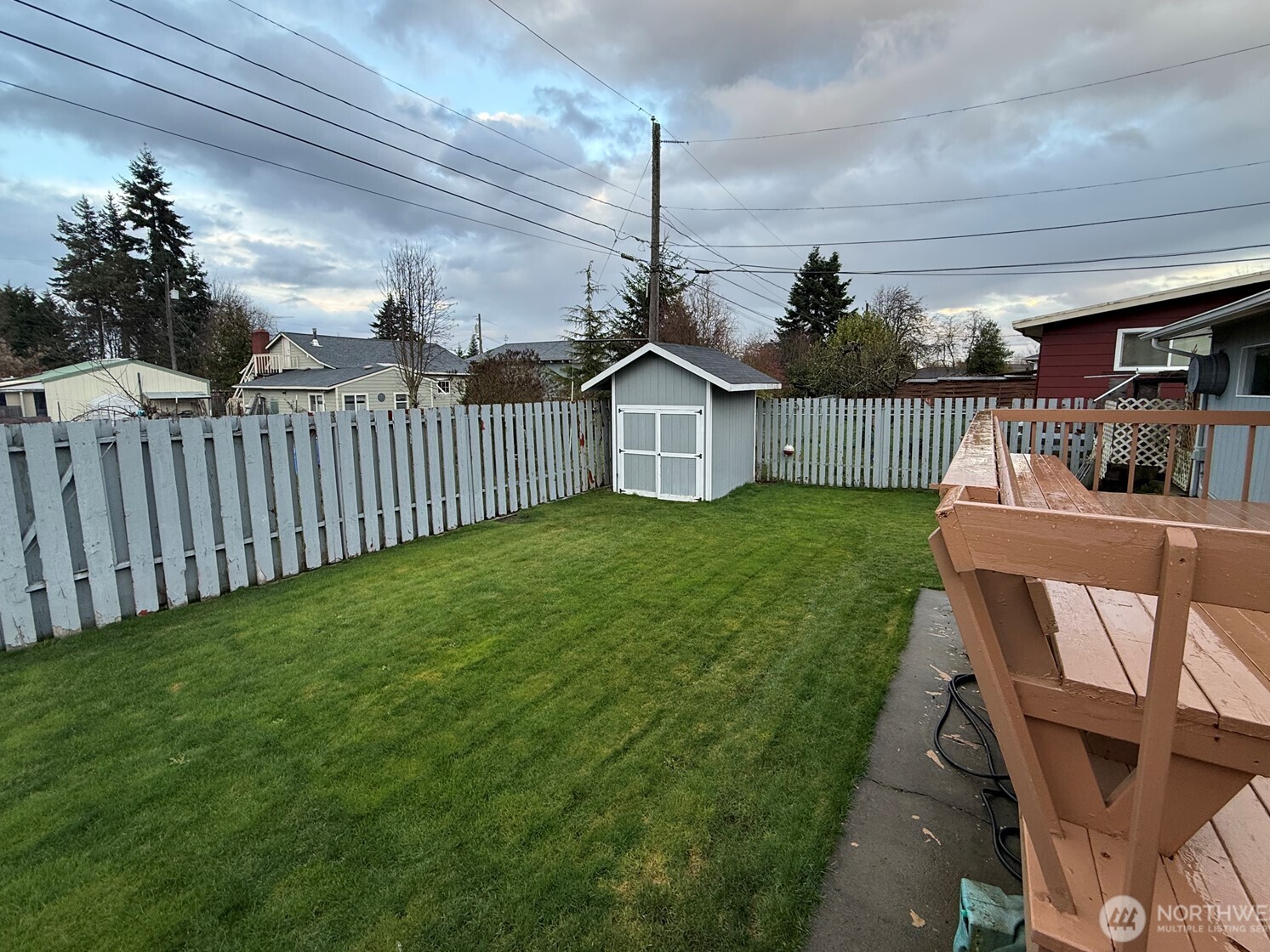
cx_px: 640
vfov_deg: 81.6
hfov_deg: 98.2
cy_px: 443
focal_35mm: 15
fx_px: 550
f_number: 2.2
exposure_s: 1/99
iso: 64
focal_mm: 2.22
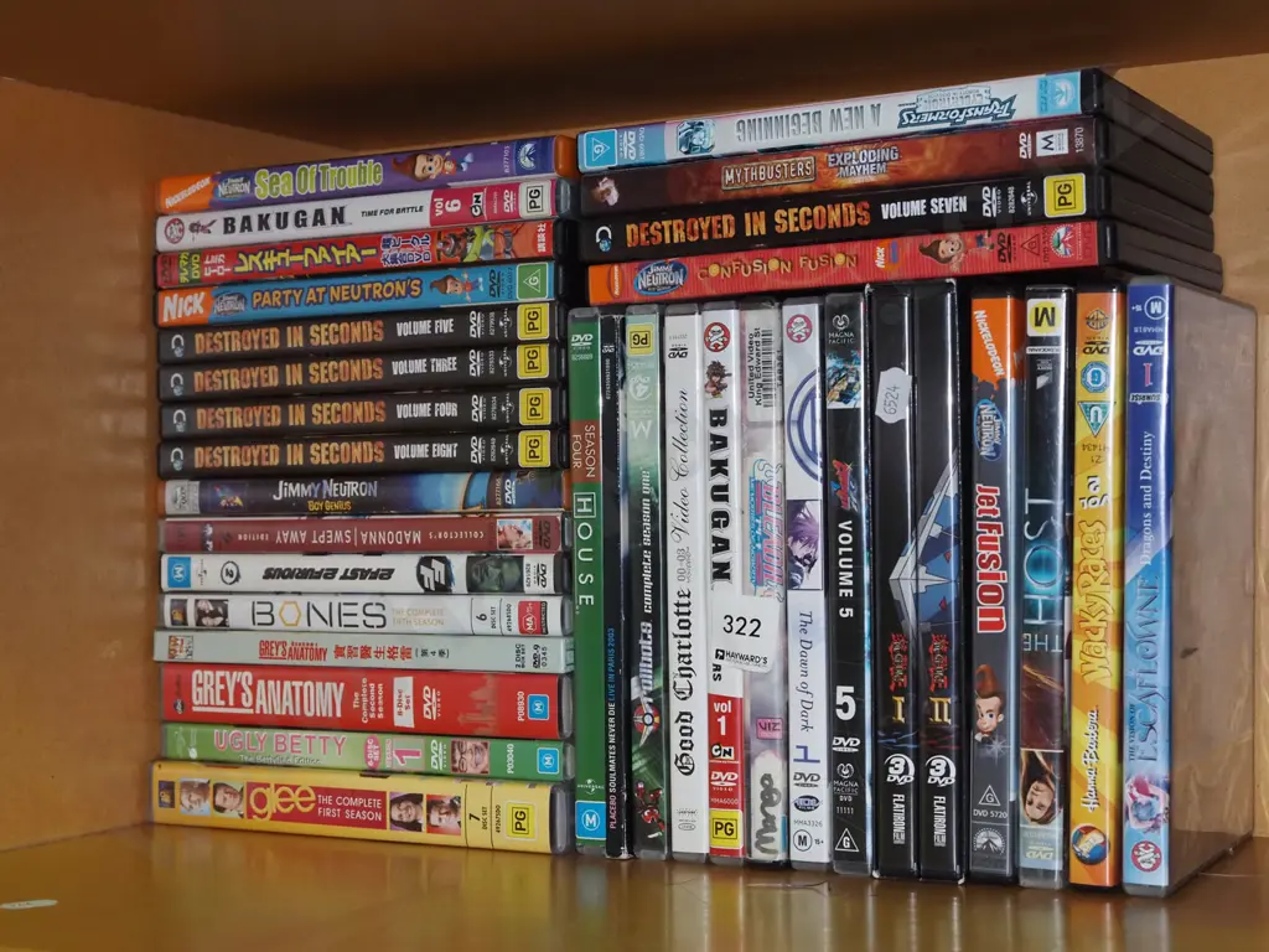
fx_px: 2126
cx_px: 634
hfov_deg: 33.2
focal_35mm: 58
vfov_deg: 25.2
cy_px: 476
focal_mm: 29
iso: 2500
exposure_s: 1/160
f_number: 5.6
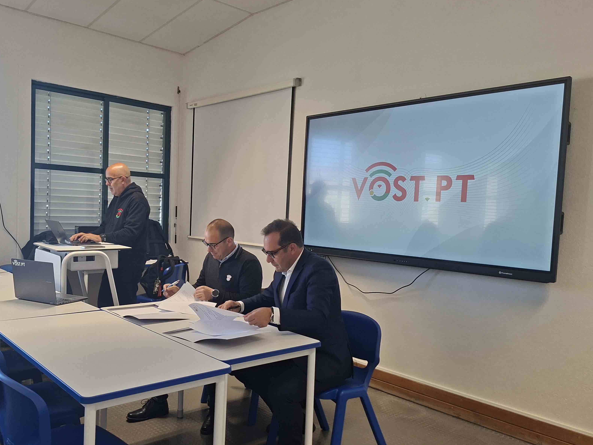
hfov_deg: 61.1
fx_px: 497
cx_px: 234
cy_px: 242
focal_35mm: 29
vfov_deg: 48.2
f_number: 1.8
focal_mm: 5.54
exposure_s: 1/100
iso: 64
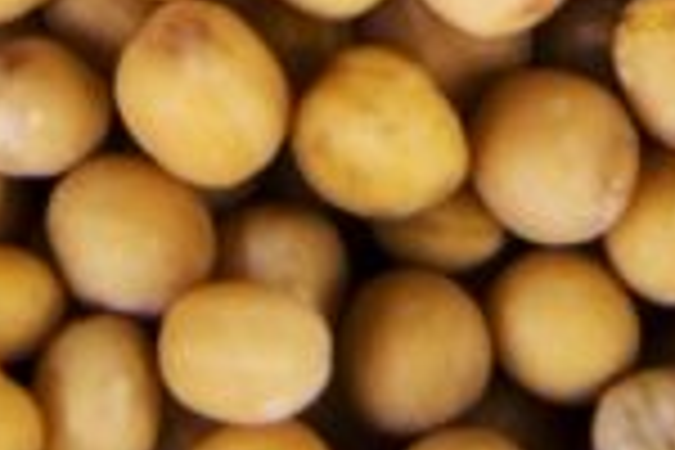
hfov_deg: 4.6
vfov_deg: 3.0
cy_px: -909
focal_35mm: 449
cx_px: 50
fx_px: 8418
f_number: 9
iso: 100
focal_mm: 70
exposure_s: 1/160
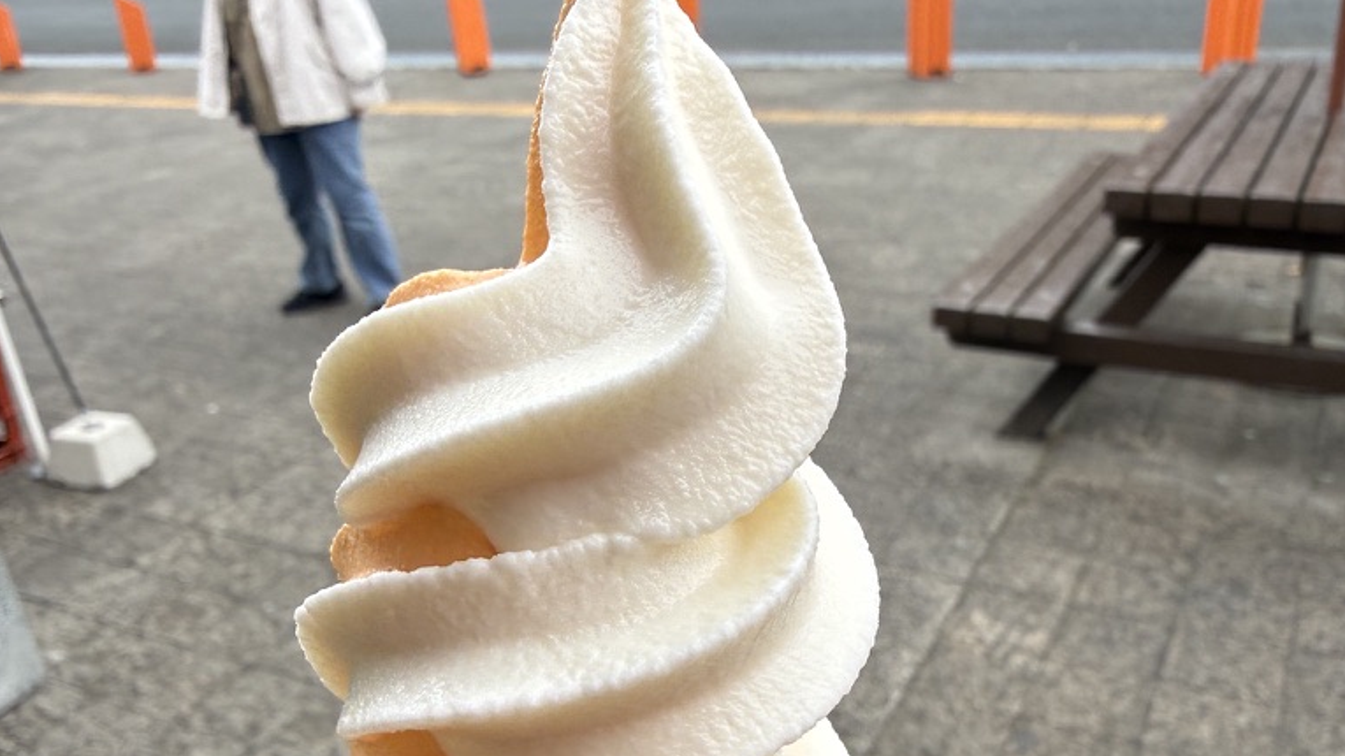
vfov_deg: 33.3
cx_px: 672
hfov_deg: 56.6
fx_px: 1248
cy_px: 520
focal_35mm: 35
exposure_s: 1/176
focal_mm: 2.22
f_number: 2.2
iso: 40
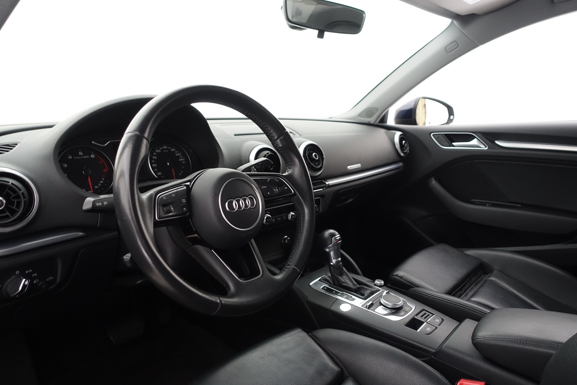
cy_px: 192
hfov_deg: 73.7
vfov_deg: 53.1
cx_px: 288
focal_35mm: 24
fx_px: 385
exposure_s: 1/30
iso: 1000
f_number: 2.5
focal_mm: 8.8
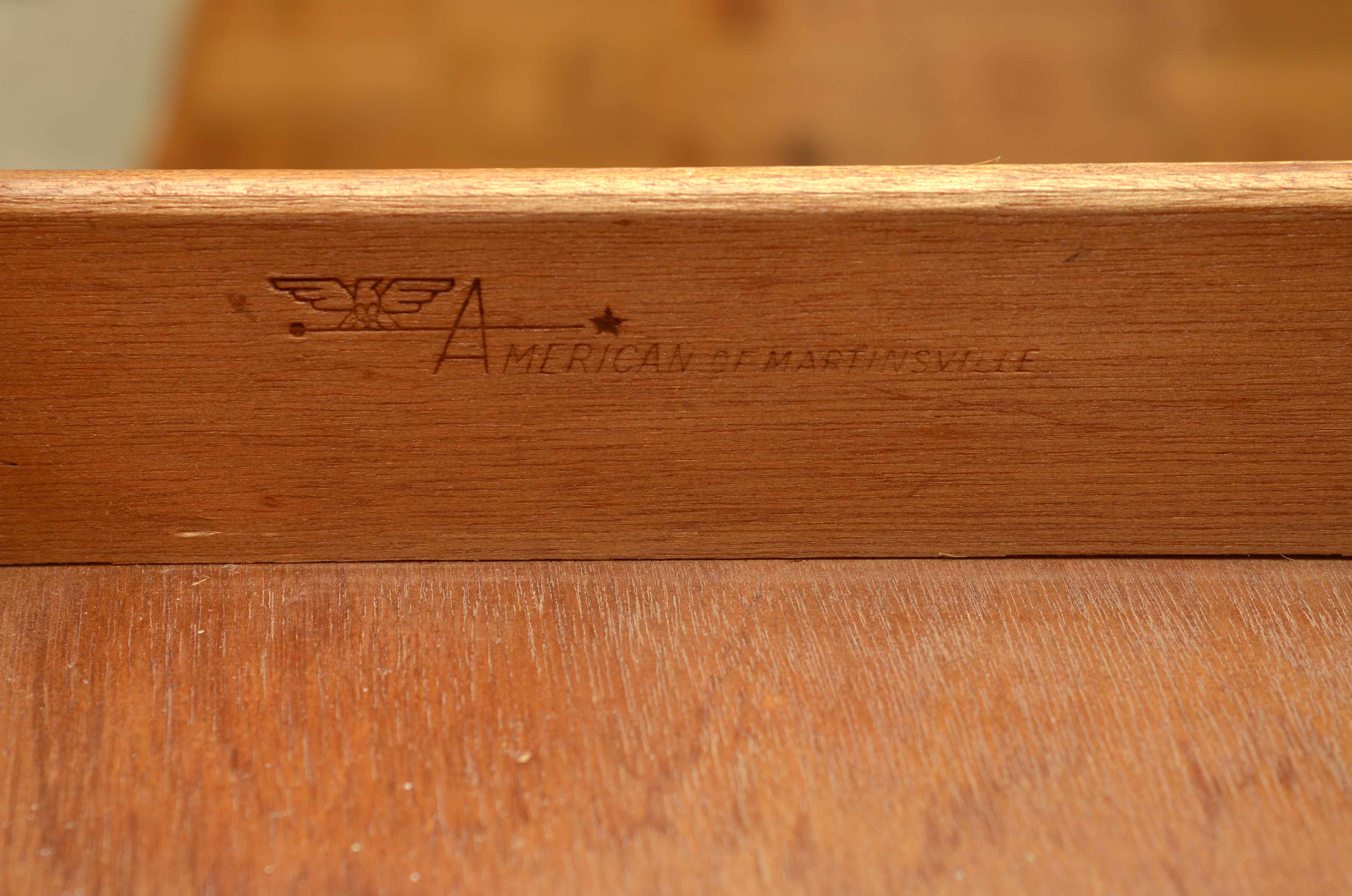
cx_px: 676
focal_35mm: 105
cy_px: 448
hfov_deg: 19.5
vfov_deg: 13.0
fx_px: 3935
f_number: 6.3
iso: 160
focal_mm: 70
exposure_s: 1/200
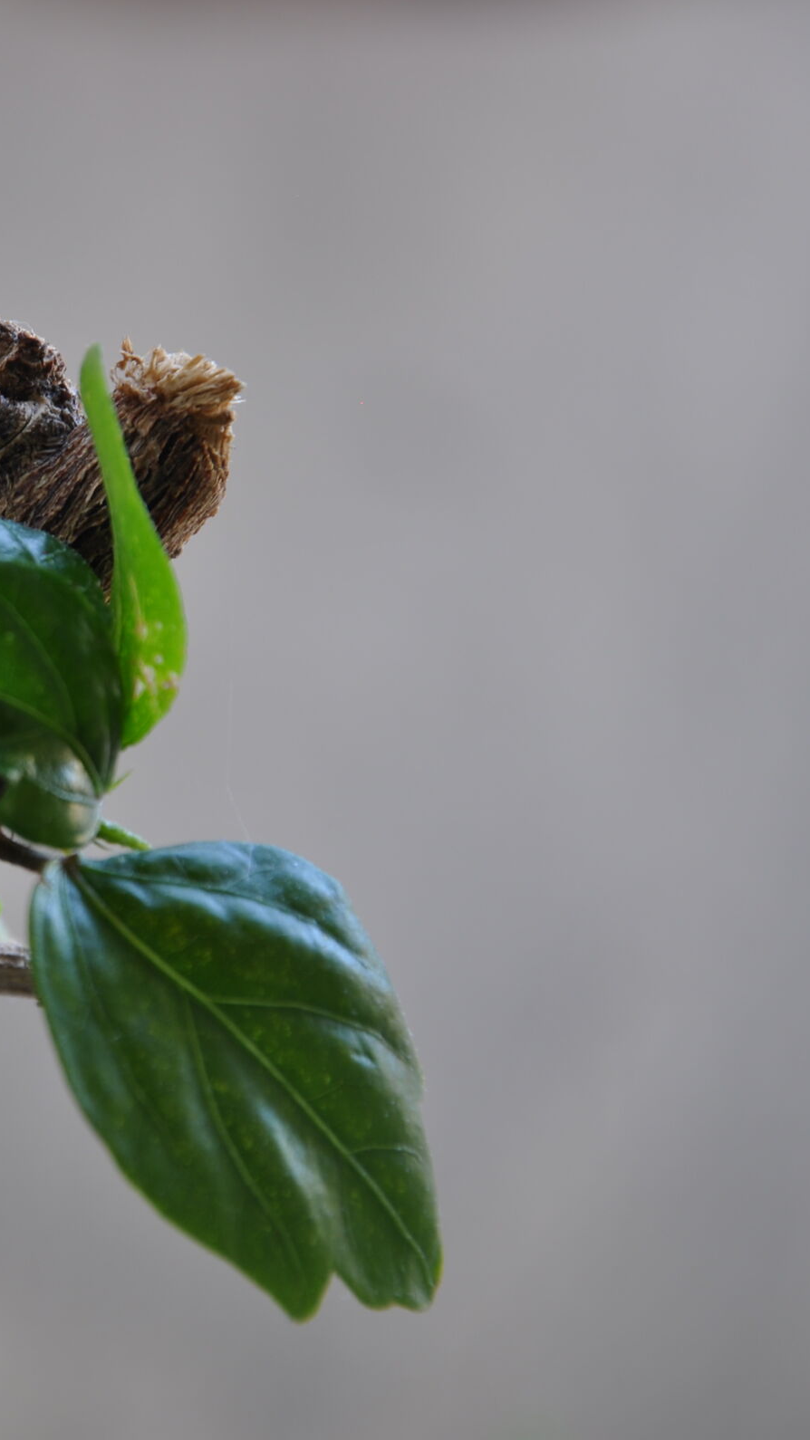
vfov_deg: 8.7
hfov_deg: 4.9
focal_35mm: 249
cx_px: -78
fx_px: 9503
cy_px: 720
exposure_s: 1/10
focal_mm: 105
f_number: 5.6
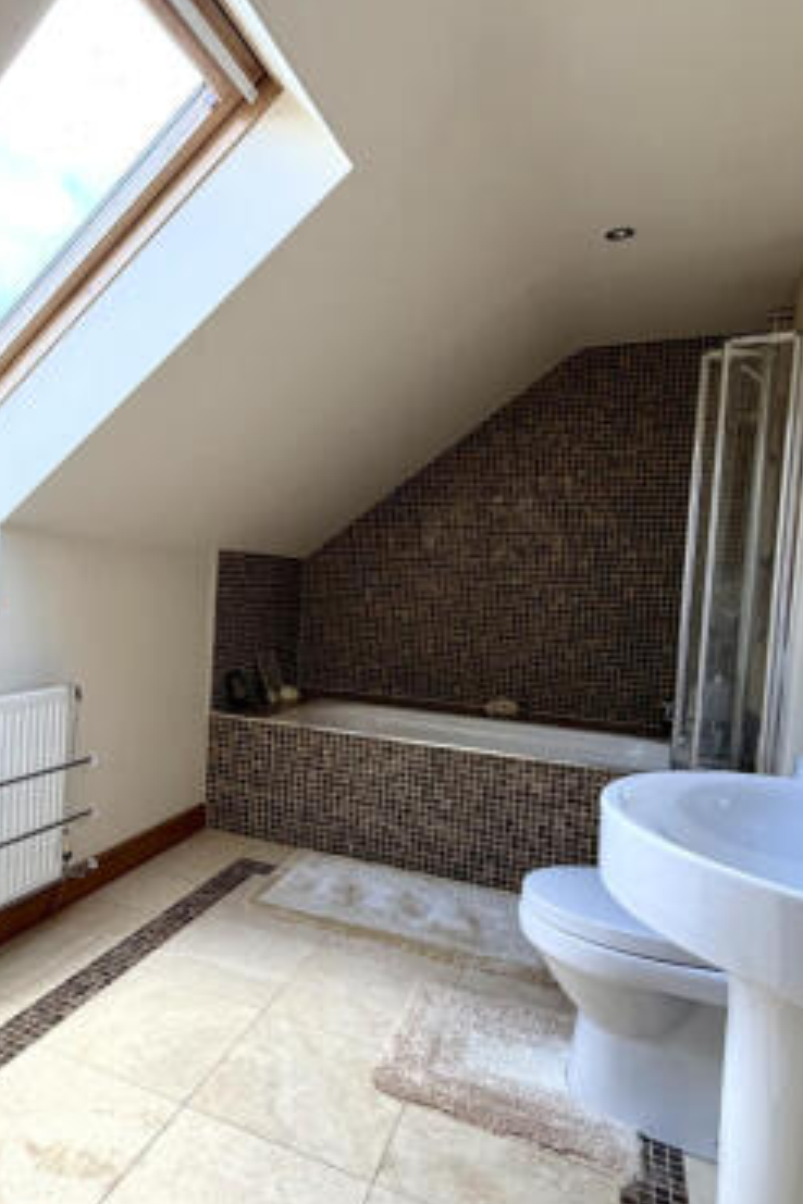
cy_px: 625
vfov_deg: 76.1
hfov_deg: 53.3
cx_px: 230
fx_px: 769
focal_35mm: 23
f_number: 2.2
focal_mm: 2.22
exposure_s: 1/121
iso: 100
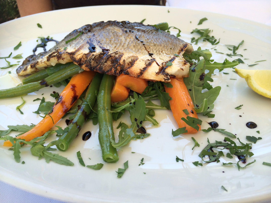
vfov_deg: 46.8
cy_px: 102
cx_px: 136
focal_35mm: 30
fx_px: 235
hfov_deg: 60.0
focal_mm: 4.12
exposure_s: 1/339
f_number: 2.2
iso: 32
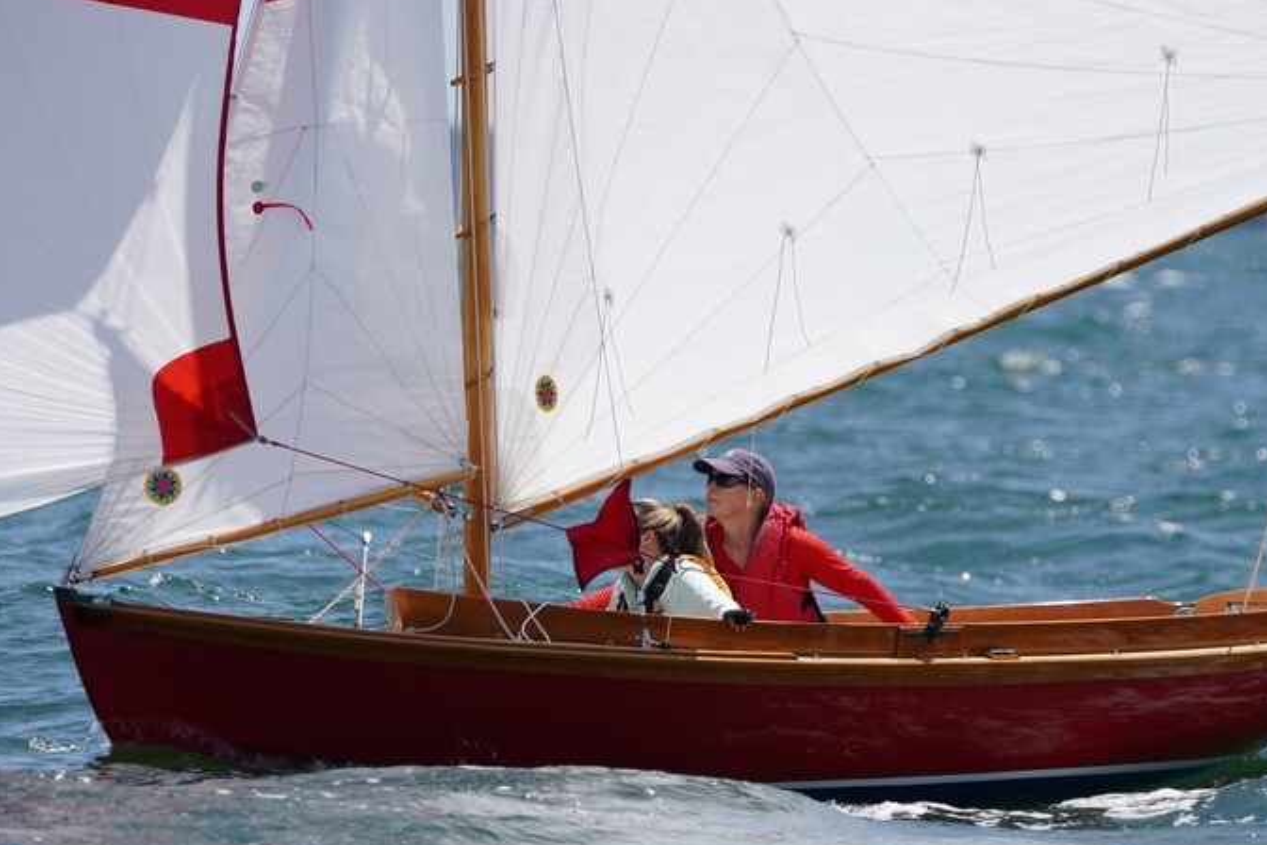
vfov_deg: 2.2
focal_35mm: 620
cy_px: 440
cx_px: 686
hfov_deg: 3.3
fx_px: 21805
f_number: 5.6
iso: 200
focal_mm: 347
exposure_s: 1/1250
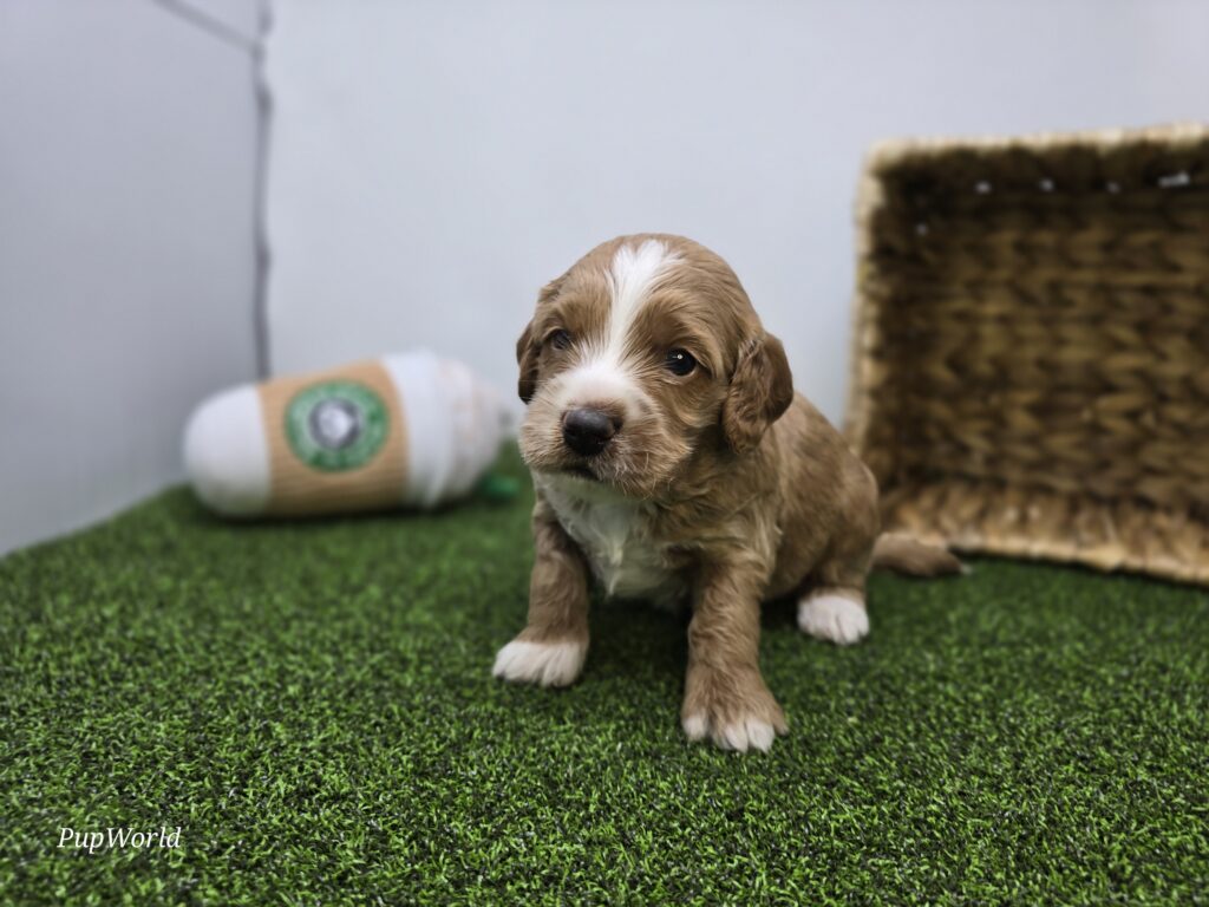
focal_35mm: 23
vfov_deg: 58.9
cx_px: 604
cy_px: 454
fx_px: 803
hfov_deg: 73.9
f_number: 1.7
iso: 40
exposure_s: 1/120
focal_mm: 6.3
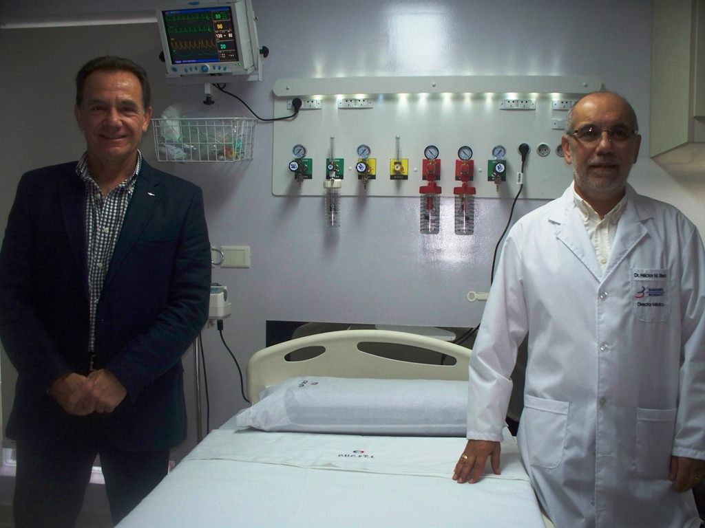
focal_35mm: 36
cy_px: 264
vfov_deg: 39.7
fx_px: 733
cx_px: 352
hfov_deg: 51.4
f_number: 2.8
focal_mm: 7.54
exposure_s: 1/60
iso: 200
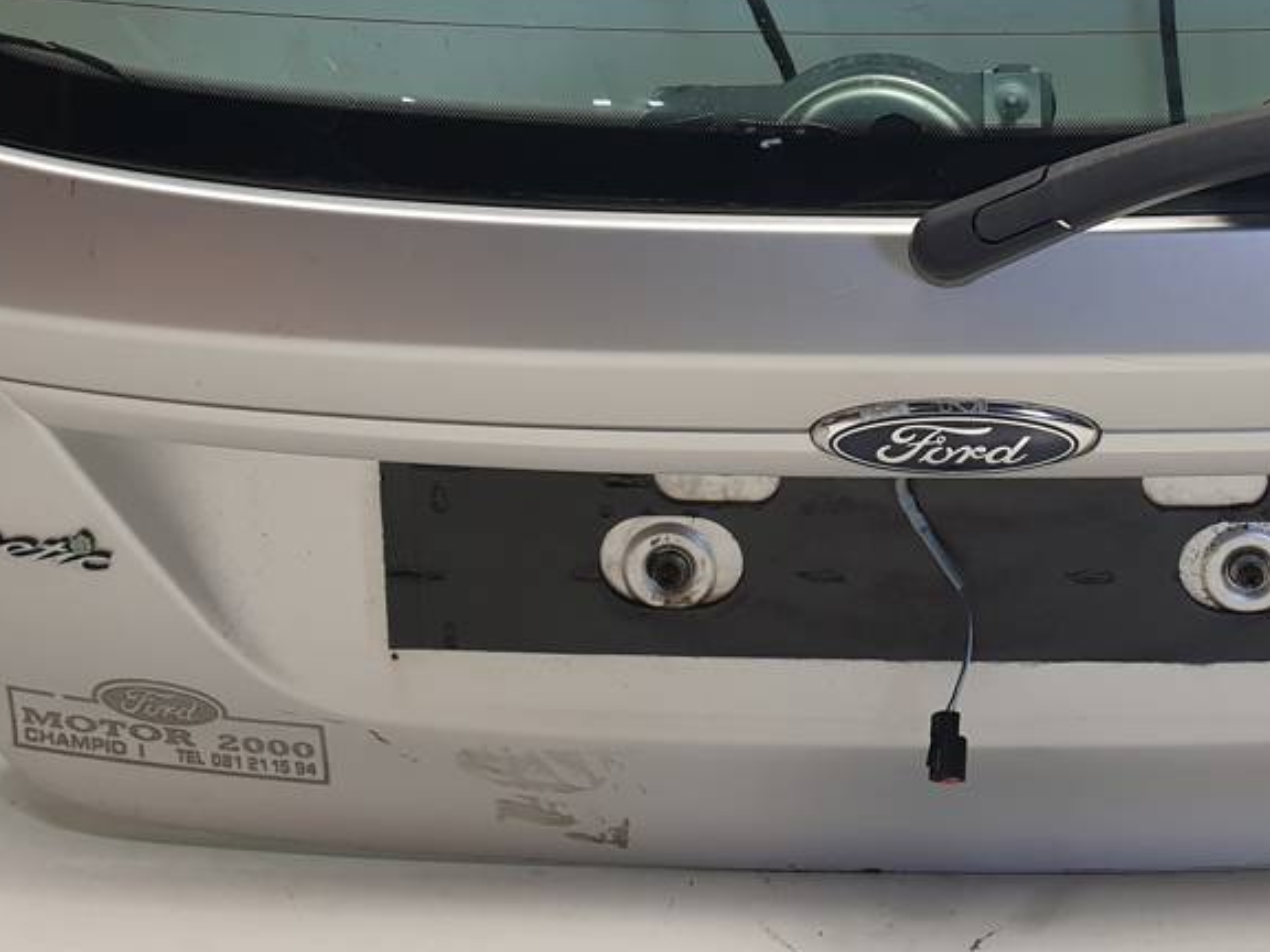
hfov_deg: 29.4
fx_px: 2385
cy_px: -75
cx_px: 928
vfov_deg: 21.5
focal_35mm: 65
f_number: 2.4
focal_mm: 4.3
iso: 80
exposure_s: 1/100
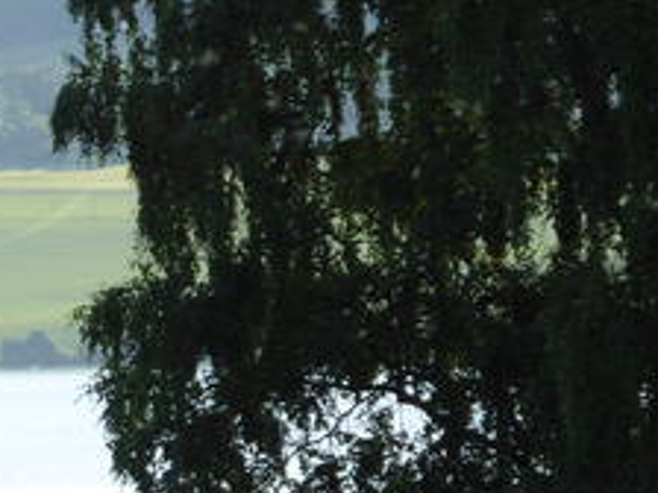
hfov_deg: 3.2
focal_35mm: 613
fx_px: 11652
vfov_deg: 2.4
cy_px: 428
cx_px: -514
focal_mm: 30.9
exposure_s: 1/160
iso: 100
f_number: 5.6
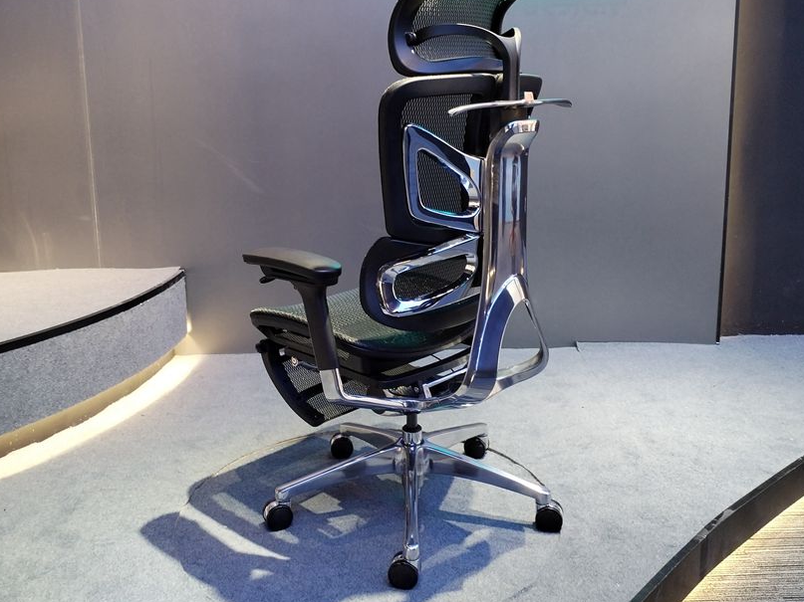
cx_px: 404
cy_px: 274
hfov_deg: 61.7
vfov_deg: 48.2
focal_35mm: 29
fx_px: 673
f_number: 1.8
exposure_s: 1/33.3
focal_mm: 4.75
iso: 524
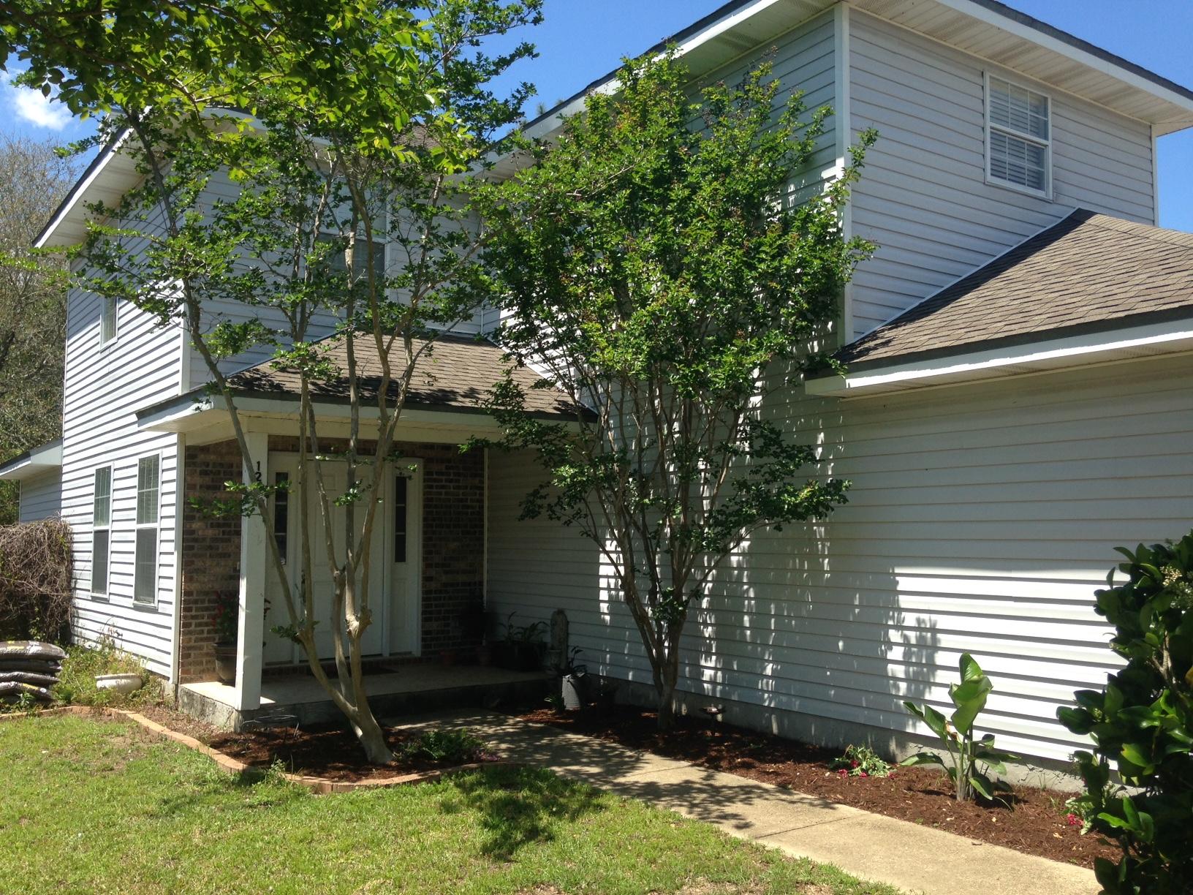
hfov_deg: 55.4
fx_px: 1137
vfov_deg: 42.9
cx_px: 596
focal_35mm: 33
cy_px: 448
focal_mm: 4.12
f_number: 2.4
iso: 50
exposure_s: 1/775
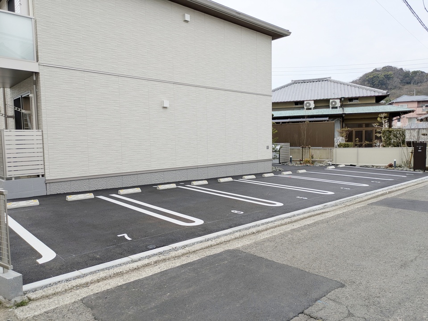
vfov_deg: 54.9
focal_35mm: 25
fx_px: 309
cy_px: 160
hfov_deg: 69.4
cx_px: 214
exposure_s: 1/1580
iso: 44
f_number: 1.89
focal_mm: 5.43
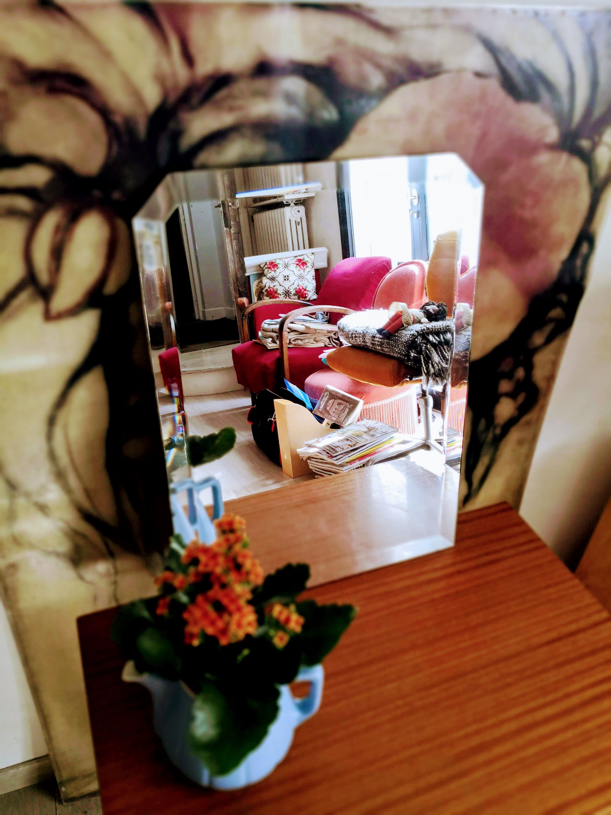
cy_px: 408
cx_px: 306
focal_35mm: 27
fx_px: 635
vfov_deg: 65.3
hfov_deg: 51.4
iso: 50
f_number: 4
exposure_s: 1/50
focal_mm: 3.95
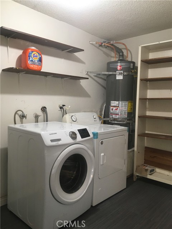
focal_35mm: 29
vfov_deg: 61.7
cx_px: 86
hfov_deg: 48.2
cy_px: 114
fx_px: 192
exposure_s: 1/30
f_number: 2.2
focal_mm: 4.15
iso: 80
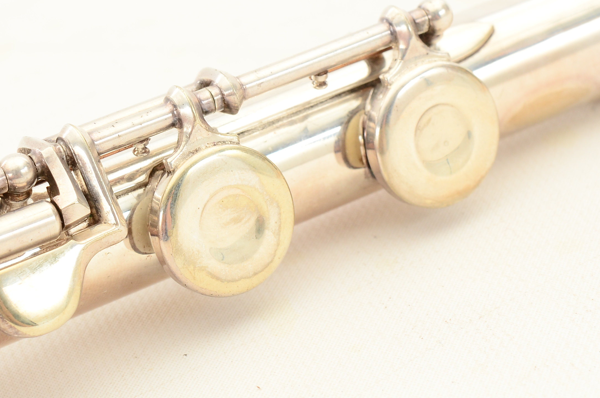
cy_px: 213
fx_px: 2343
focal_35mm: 141
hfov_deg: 14.6
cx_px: 206
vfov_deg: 9.7
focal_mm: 55
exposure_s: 1/60
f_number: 13
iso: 320
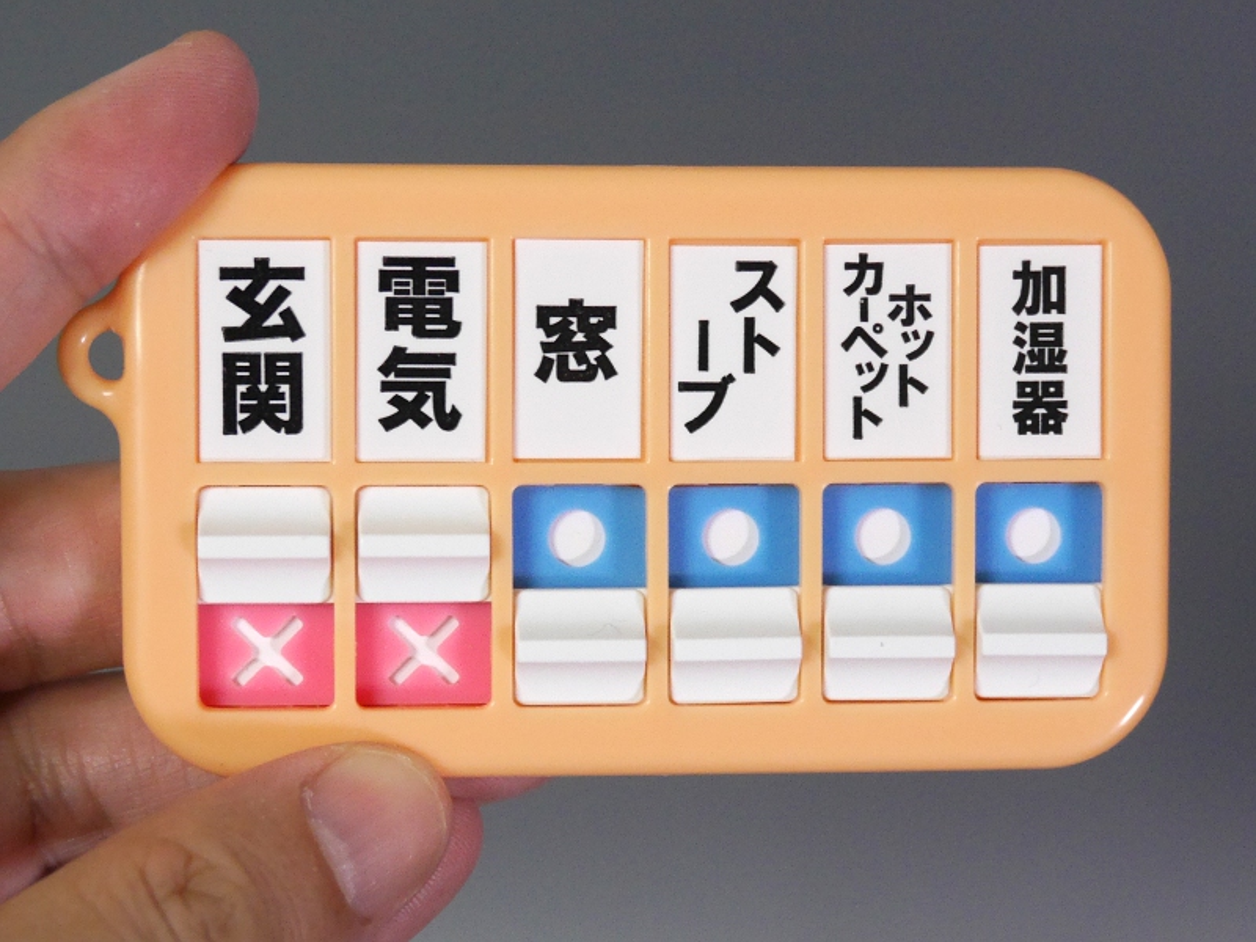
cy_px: 471
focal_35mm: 58
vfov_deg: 25.2
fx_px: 2104
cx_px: 628
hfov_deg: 33.2
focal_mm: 29
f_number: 5.3
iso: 1000
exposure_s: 1/60
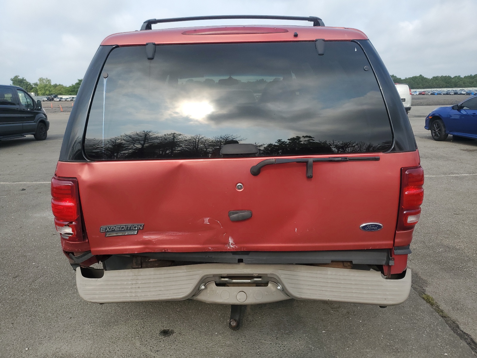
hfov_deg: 67.3
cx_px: 238
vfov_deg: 53.1
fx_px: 358
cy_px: 179
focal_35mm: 26
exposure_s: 1/1667
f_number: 1.5
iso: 50
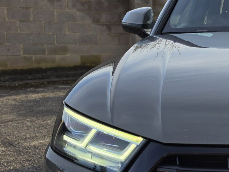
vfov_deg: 21.1
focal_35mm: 69
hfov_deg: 24.6
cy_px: 134
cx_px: 295
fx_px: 457
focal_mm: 6.5
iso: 64
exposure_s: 1/5605
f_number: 1.4
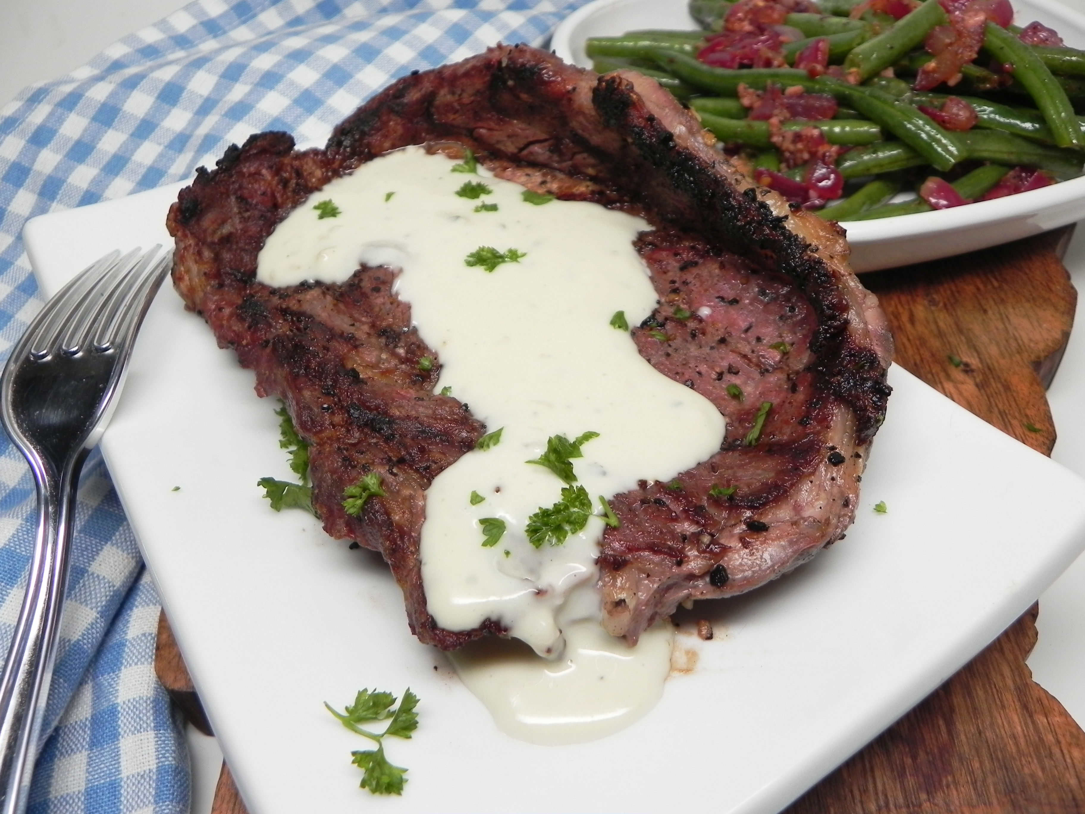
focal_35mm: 29
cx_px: 542
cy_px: 407
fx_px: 909
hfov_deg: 61.7
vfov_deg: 48.2
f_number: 2.8
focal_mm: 5.2
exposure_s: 1/56.1
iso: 160
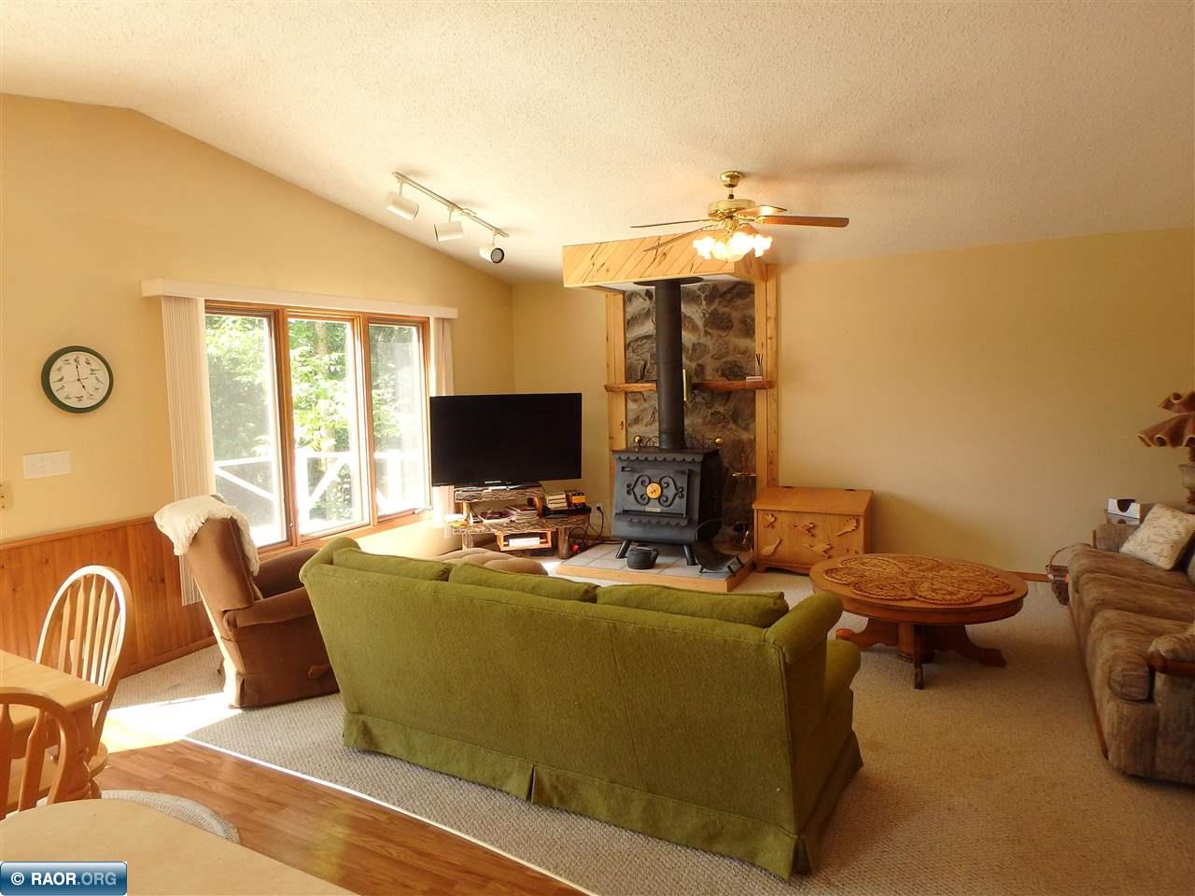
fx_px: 725
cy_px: 448
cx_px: 598
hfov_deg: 79.0
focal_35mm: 21
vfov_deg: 63.4
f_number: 3.5
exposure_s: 1/60
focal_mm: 3.7
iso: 160
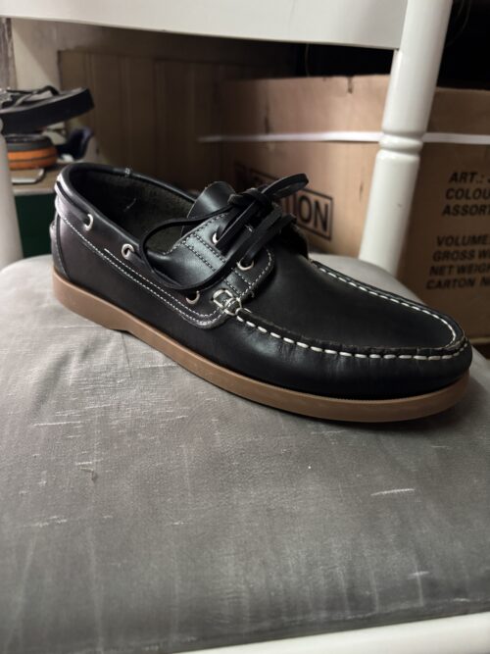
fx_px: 491
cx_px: 245
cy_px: 327
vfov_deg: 67.3
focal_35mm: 26
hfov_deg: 53.0
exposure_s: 1/25
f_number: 1.6
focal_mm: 5.96
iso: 640
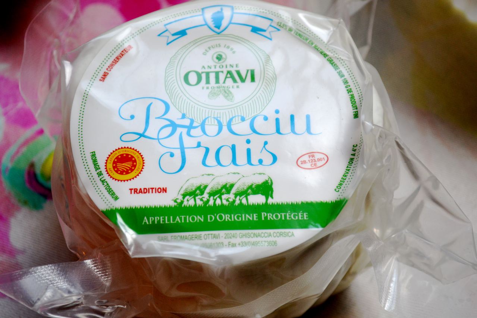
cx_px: 238
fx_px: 1093
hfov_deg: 24.6
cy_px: 159
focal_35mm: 82
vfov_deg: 16.6
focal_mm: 55
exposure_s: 1/80
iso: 400
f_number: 5.6
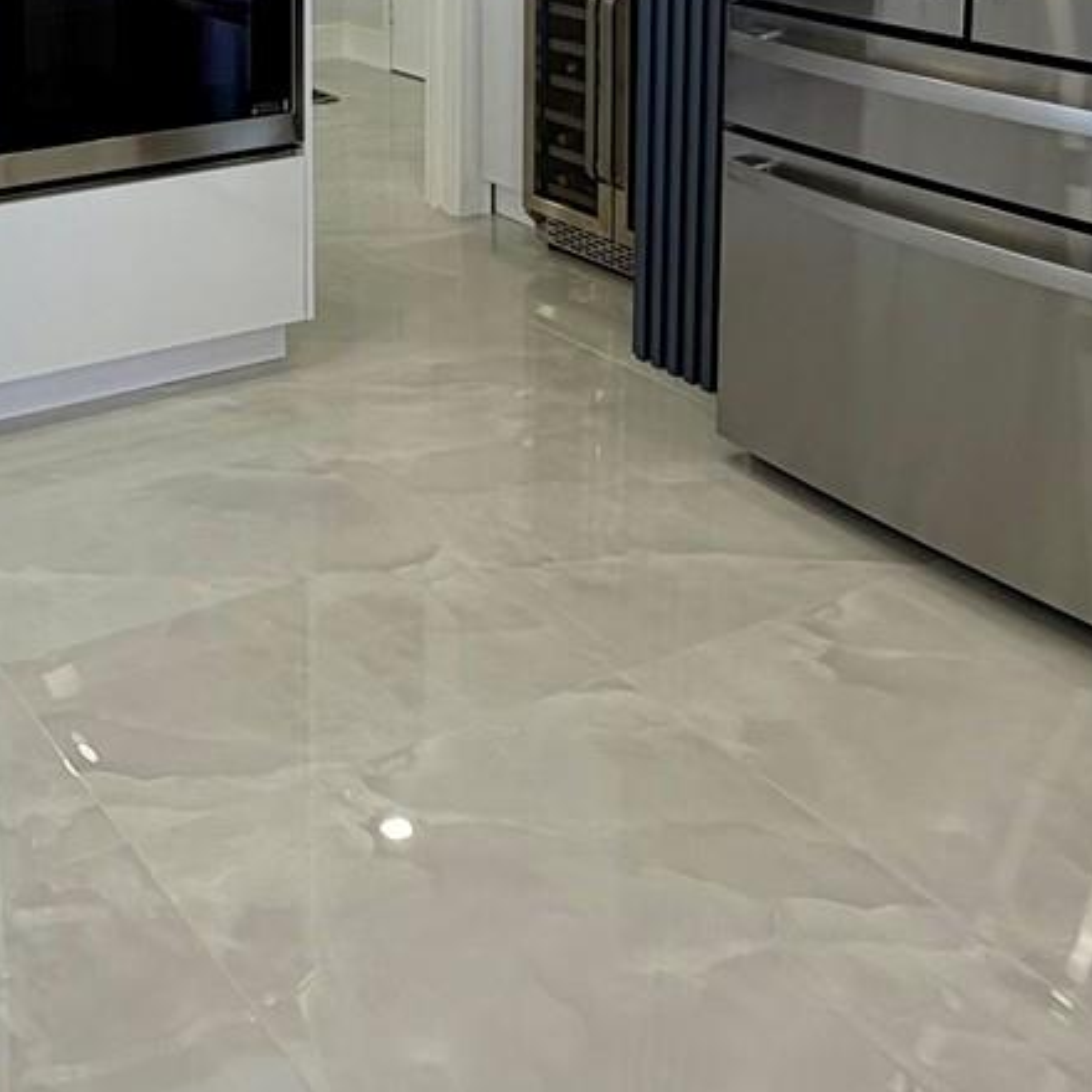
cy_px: -94
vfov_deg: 33.1
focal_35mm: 45
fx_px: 1606
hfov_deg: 33.9
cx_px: -27
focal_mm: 2.22
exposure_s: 1/121
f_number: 2.2
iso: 80
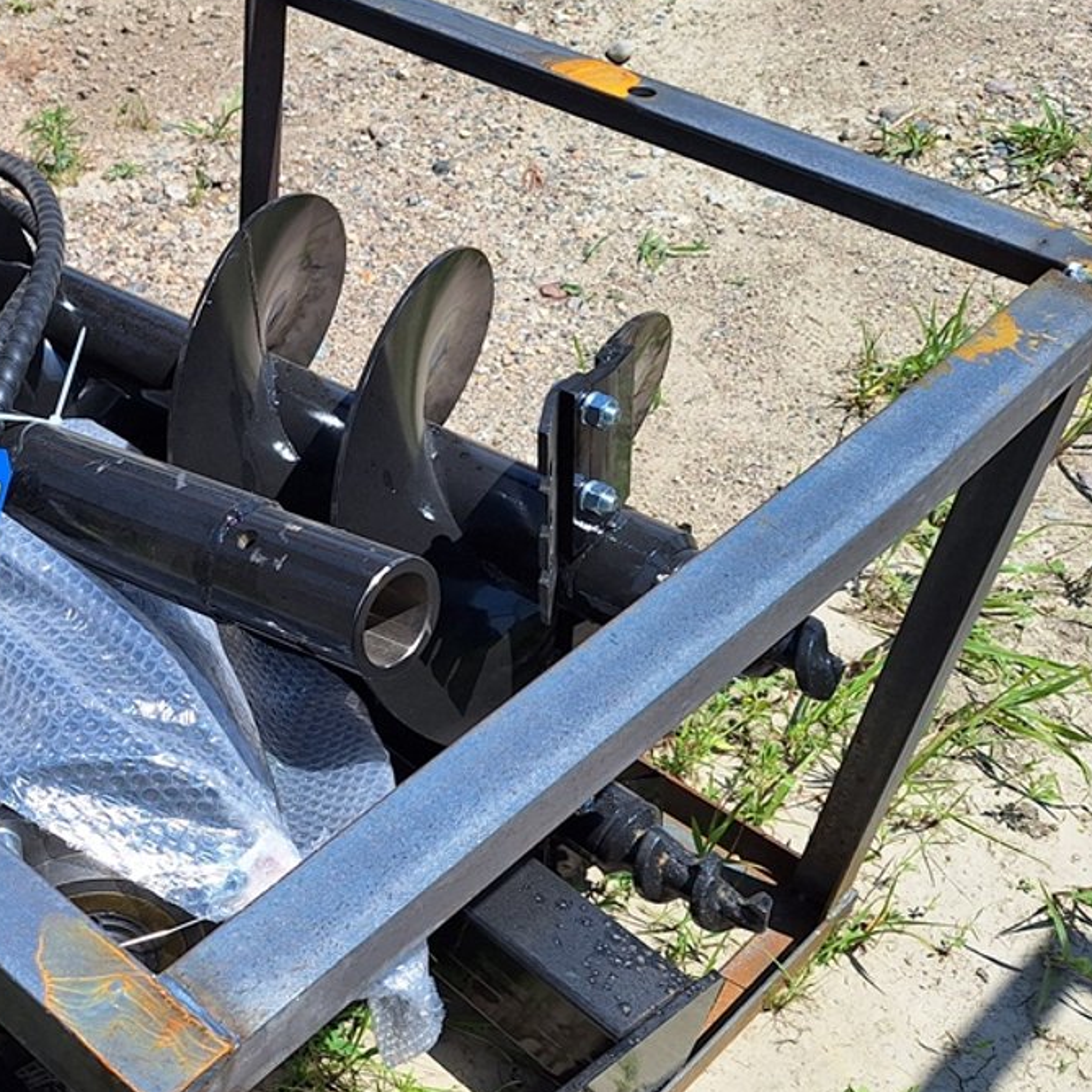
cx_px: 38
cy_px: 668
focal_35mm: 46
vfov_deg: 36.6
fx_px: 1642
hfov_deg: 34.0
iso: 40
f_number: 1.8
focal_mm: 5.54
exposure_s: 1/2646
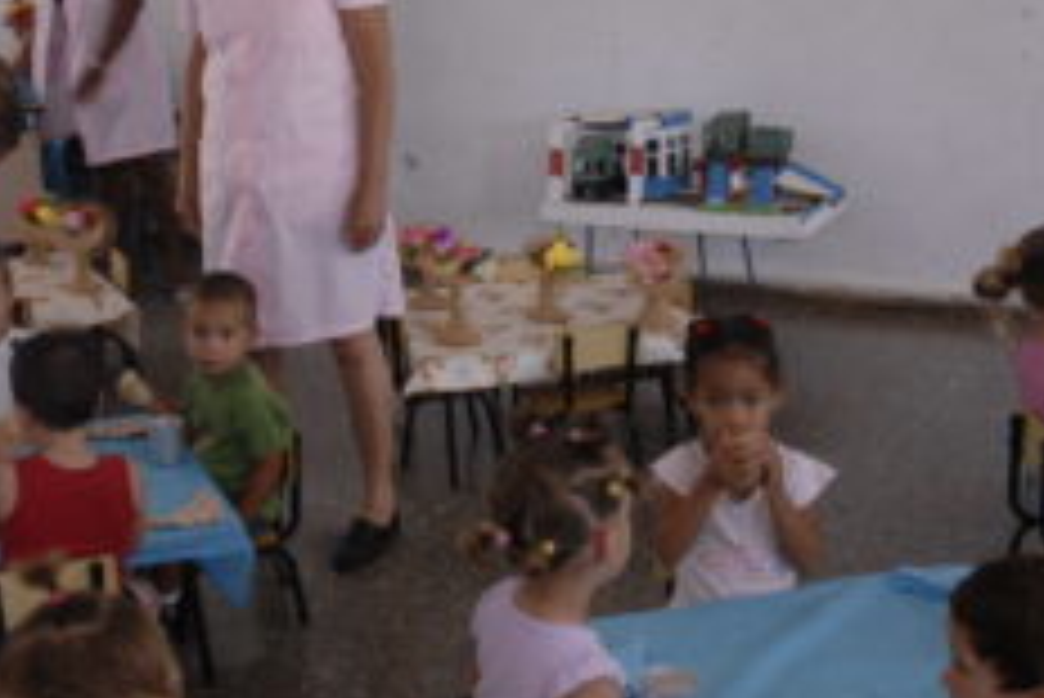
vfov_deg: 23.4
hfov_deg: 34.0
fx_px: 1683
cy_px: 320
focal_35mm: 58
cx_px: 320
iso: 280
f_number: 5.6
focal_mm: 22
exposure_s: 1/30
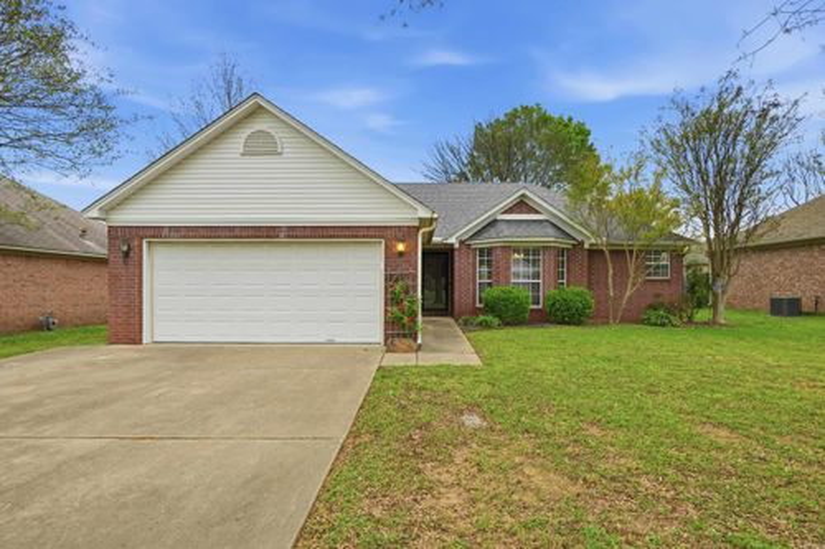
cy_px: 274
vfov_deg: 67.3
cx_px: 412
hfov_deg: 90.0
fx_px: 412
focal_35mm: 18
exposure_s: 1/640
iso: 320
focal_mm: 12
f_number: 9
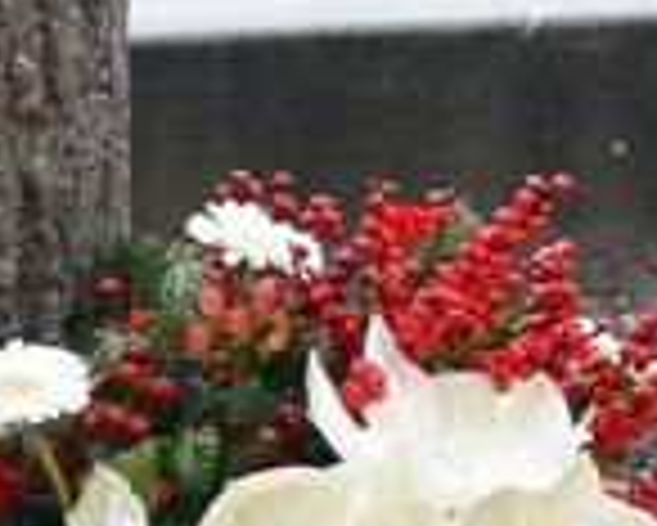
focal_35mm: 387
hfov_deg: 4.9
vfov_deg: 4.0
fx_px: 7530
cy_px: 169
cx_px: 1420
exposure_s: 1/160
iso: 12800
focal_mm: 70
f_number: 7.1
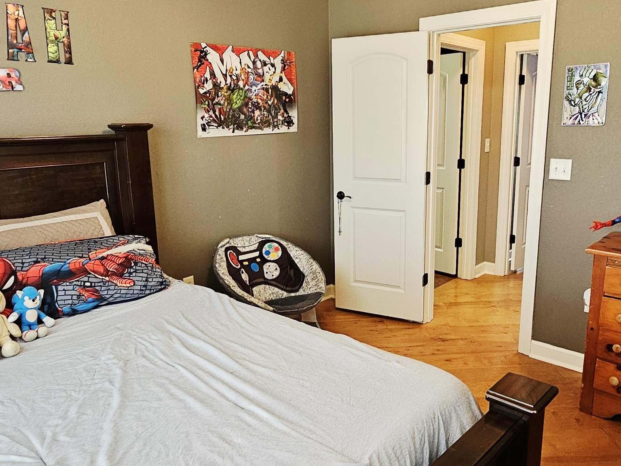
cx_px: 342
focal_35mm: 26
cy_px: 225
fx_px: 466
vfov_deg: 53.1
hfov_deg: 67.1
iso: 400
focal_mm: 2.2
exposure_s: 1/60
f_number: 2.2
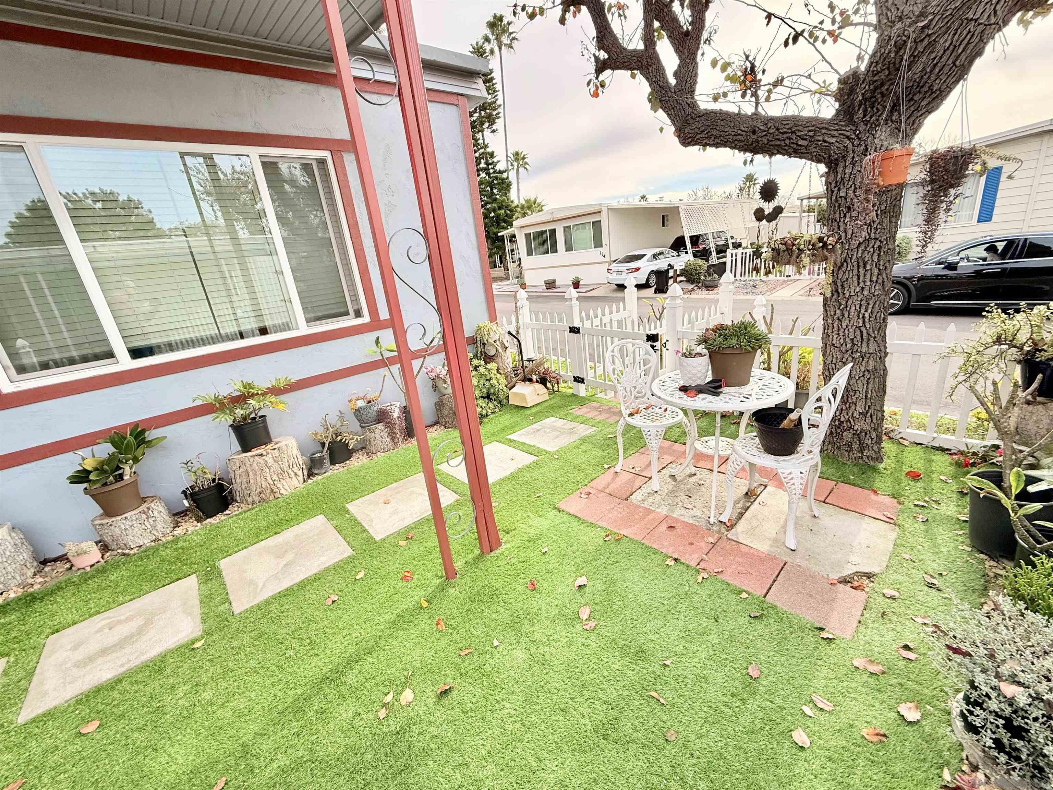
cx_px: 526
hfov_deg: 102.1
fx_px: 426
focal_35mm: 14
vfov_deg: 85.7
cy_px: 395
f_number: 2.2
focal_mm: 2.22
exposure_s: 1/985
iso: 64
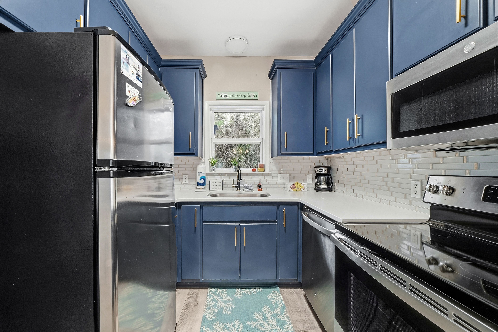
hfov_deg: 112.6
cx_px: 249
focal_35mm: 12
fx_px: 166
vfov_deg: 90.0
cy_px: 166
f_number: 9
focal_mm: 12
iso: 400
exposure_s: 1/100
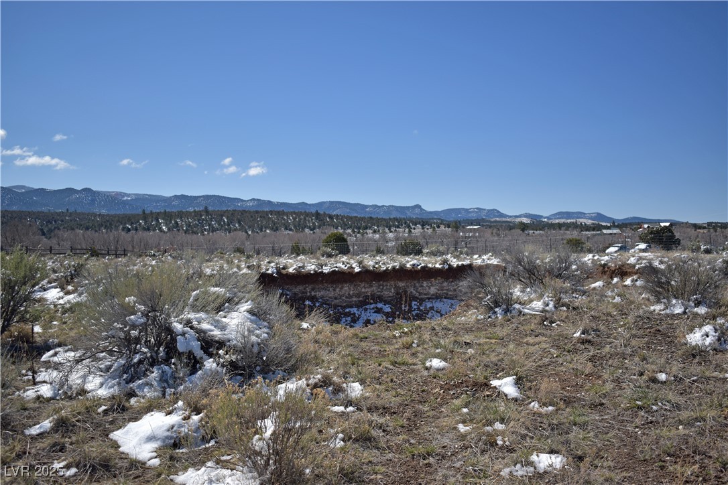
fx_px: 728
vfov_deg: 36.9
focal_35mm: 36
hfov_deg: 53.1
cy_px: 242
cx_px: 364
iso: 100
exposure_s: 1/1600
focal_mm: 24
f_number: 4
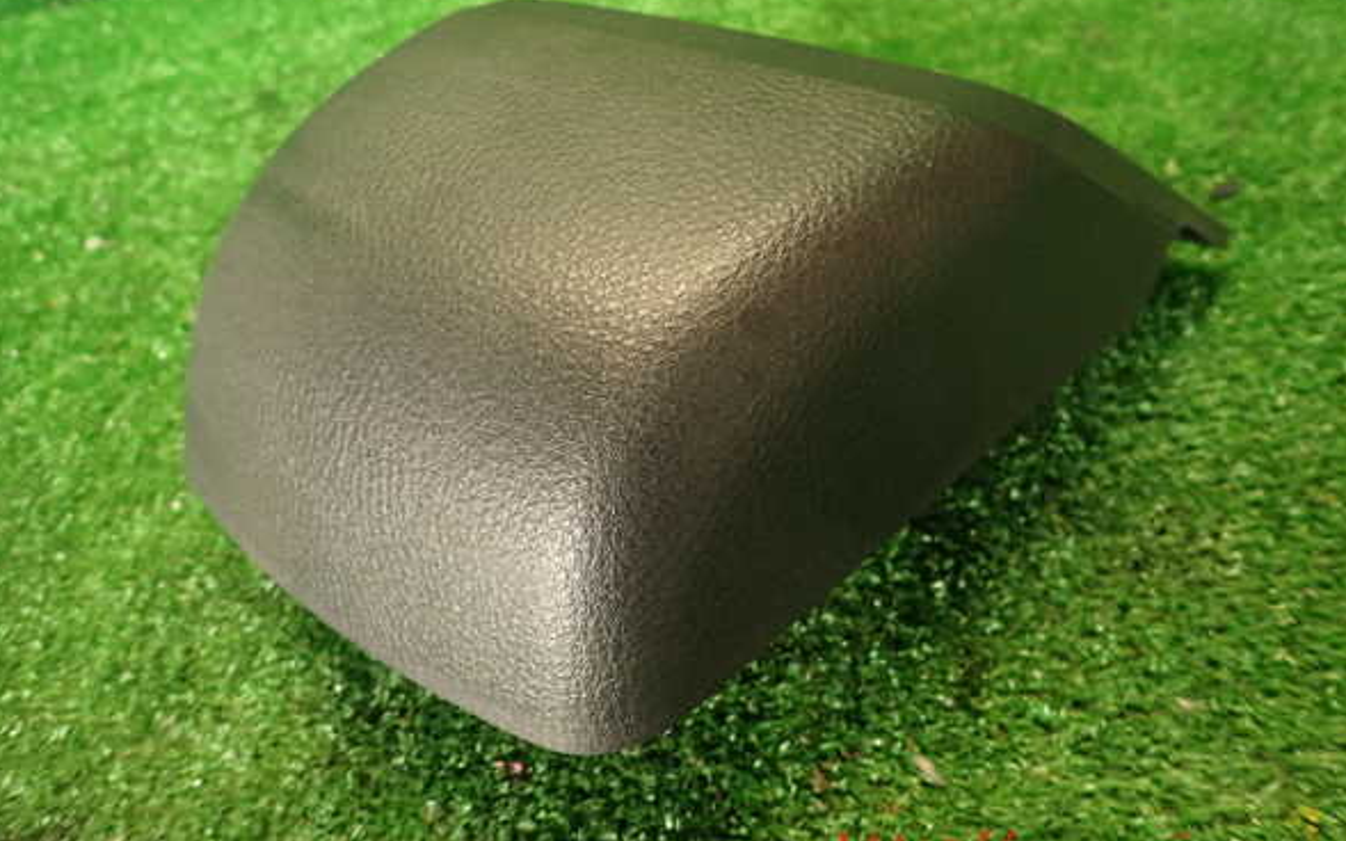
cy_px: 370
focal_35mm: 27
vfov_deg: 45.9
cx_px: 670
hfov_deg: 68.4
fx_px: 990
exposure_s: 1/30
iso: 250
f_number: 2
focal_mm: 4.5
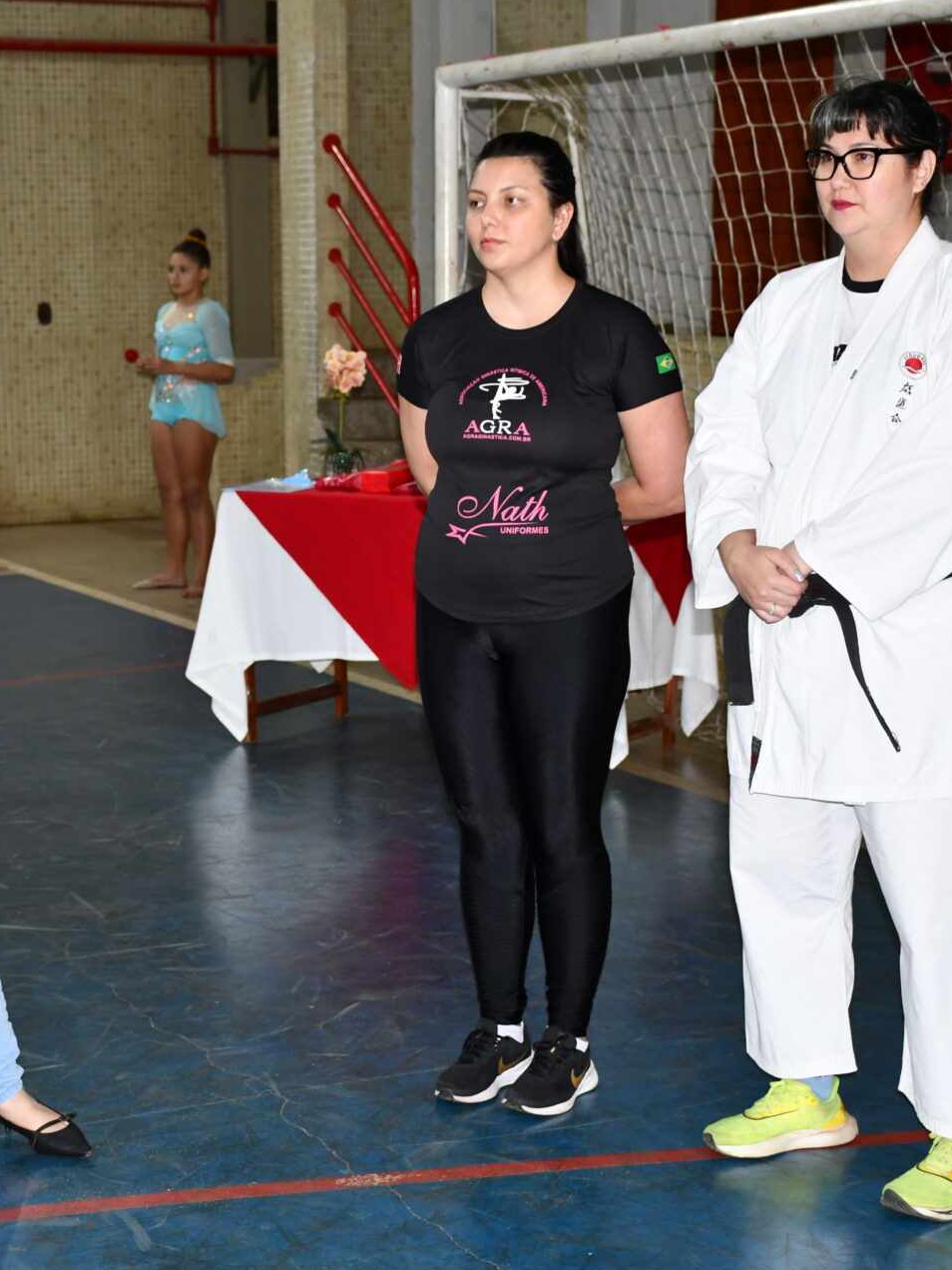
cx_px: 326
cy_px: 634
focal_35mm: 74
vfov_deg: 26.3
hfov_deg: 19.8
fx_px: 2714
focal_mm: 34
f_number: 4.2
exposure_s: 1/60
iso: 900
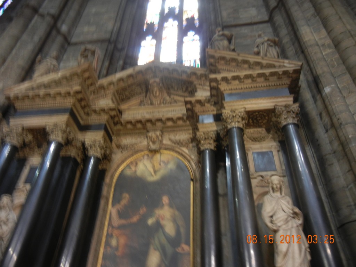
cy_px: 134
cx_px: 178
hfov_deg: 60.0
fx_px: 309
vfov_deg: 46.8
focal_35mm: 30
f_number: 3.5
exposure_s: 1/1.5
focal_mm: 5.4
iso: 200
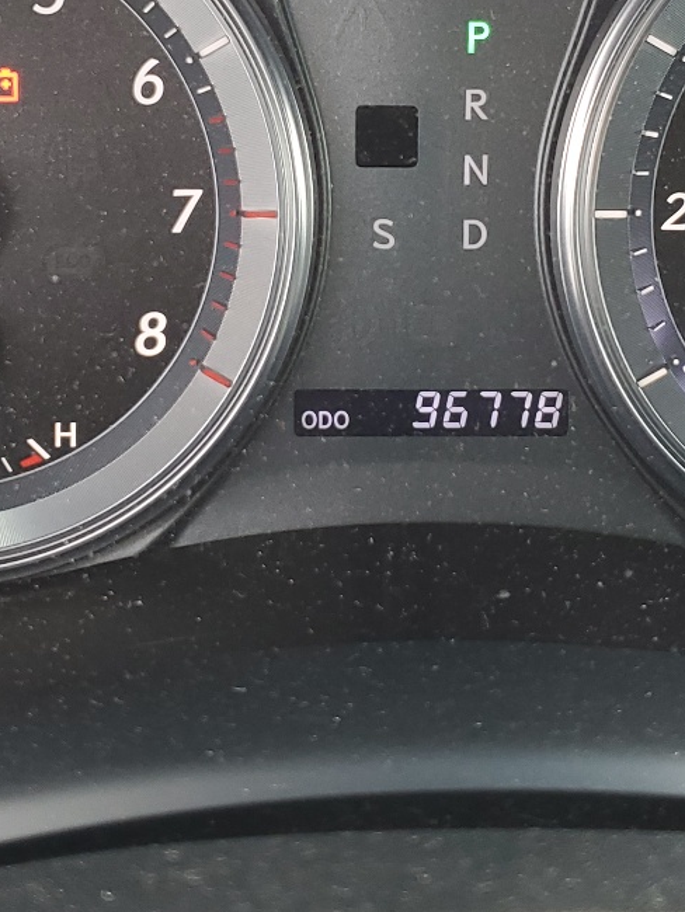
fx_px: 1688
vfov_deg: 29.8
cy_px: 230
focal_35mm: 64
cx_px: 365
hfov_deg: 22.9
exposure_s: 1/60.2
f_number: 1.5
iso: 56
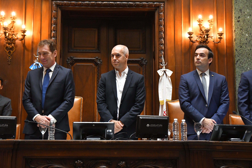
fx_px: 483
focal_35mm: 69
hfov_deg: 29.2
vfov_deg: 19.7
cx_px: 126
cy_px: 84
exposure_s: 1/200
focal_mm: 46
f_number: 4
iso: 5000
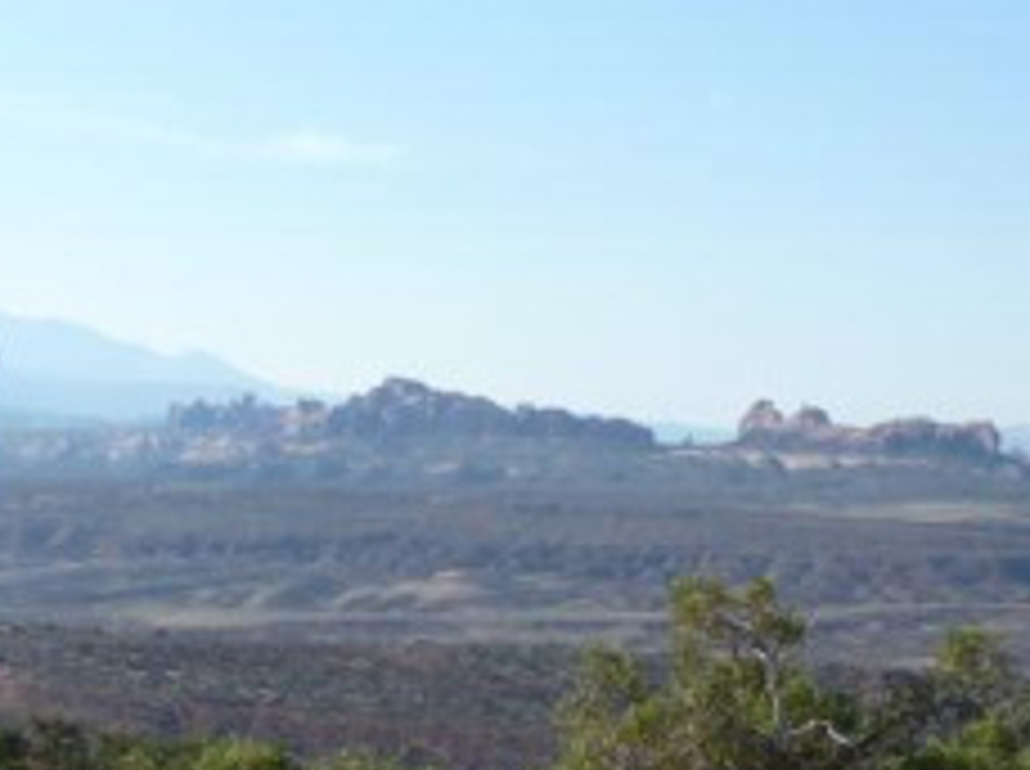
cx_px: -315
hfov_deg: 17.6
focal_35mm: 105
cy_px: 617
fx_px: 3119
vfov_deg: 14.0
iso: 80
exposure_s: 1/500
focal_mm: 6.5
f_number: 4
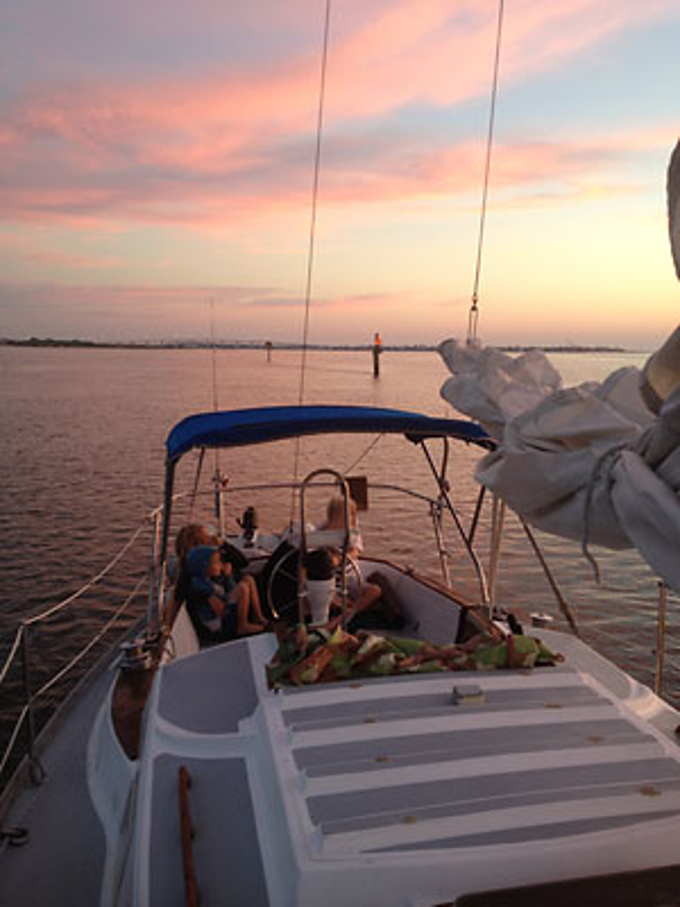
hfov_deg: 40.7
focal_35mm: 35
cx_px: 340
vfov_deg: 52.6
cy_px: 454
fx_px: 917
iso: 64
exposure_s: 1/20
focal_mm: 4.28
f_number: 2.4
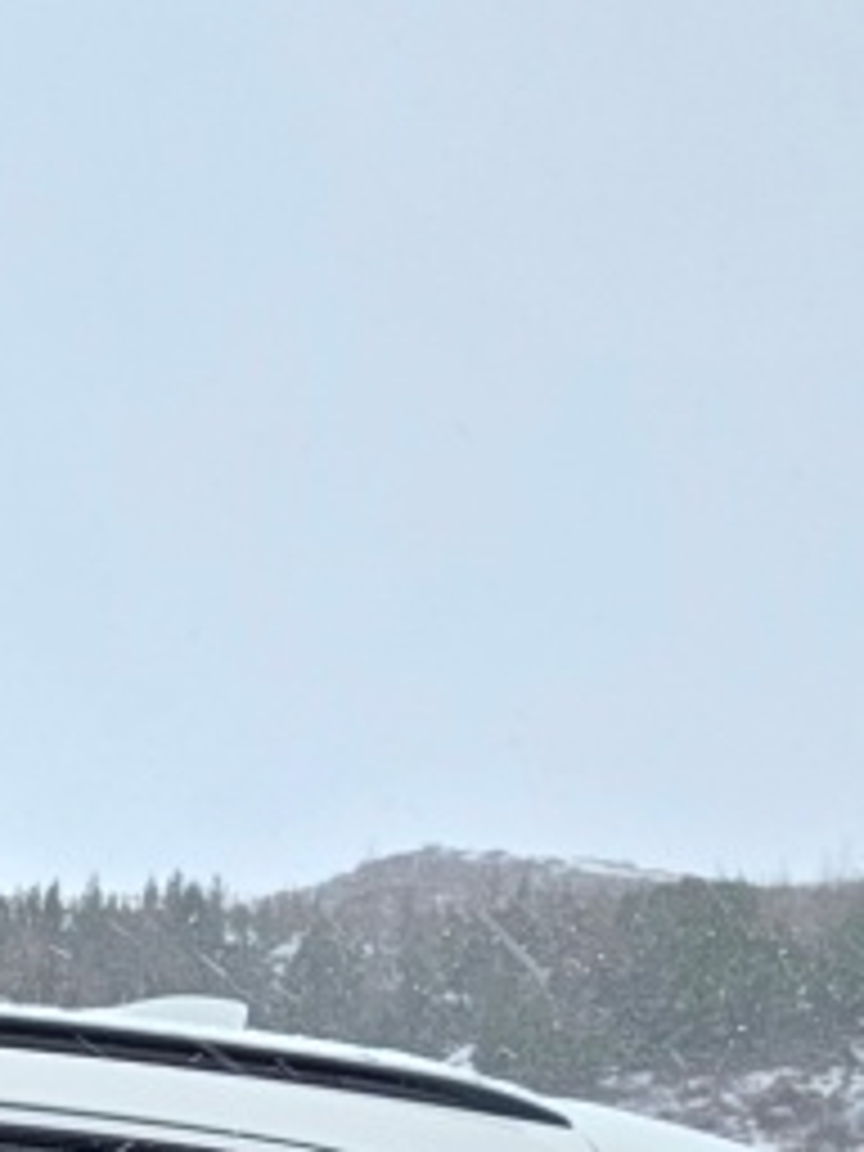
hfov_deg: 13.3
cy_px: 1530
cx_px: -716
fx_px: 3328
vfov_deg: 18.2
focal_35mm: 100
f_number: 2.2
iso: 25
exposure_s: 1/268
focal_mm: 3.3
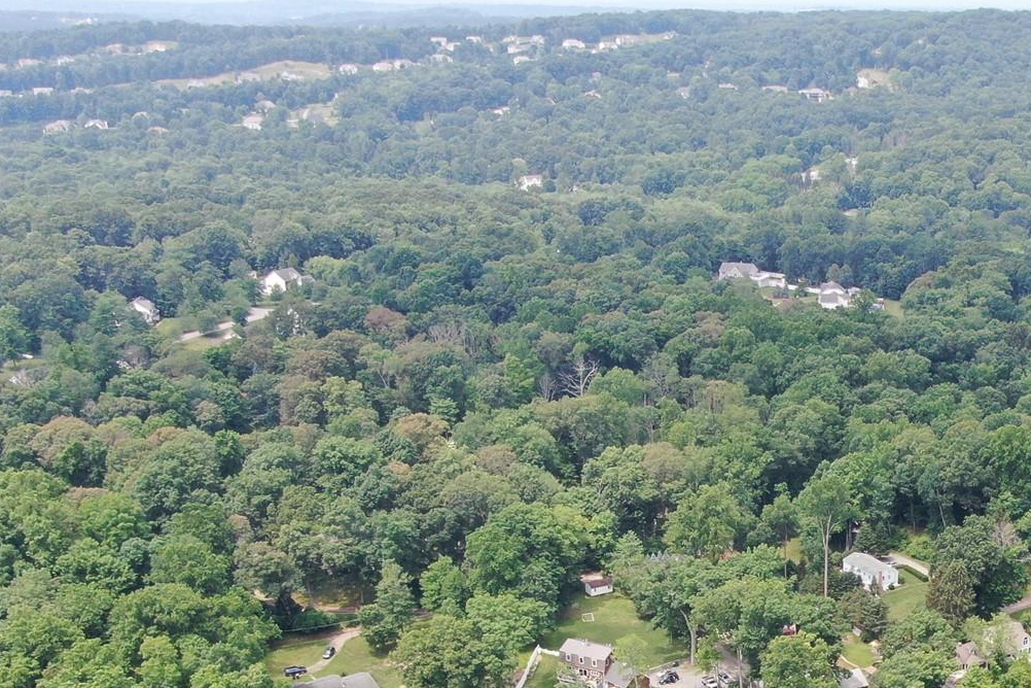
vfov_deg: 25.3
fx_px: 1460
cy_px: 681
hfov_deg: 36.8
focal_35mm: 51
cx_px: 898
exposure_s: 1/400
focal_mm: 4.39
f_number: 2.8
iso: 100
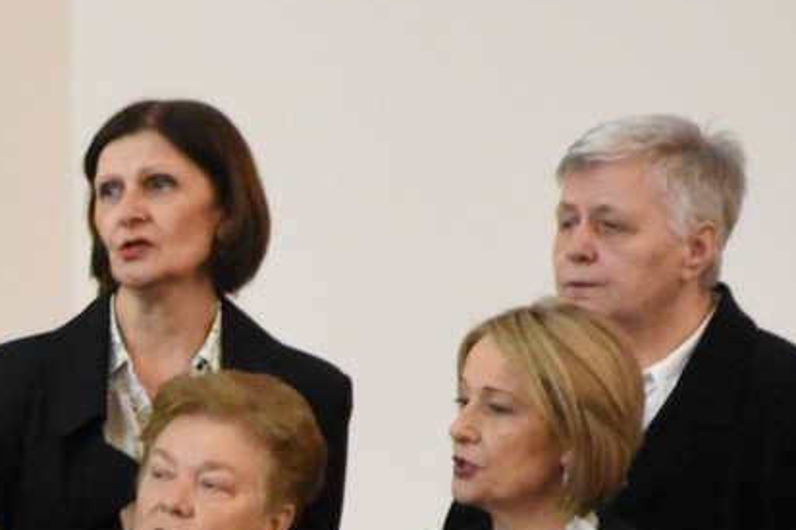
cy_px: 582
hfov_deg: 3.6
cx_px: -416
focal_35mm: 572
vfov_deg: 2.4
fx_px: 12638
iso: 6400
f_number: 9
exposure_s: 1/80
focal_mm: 105
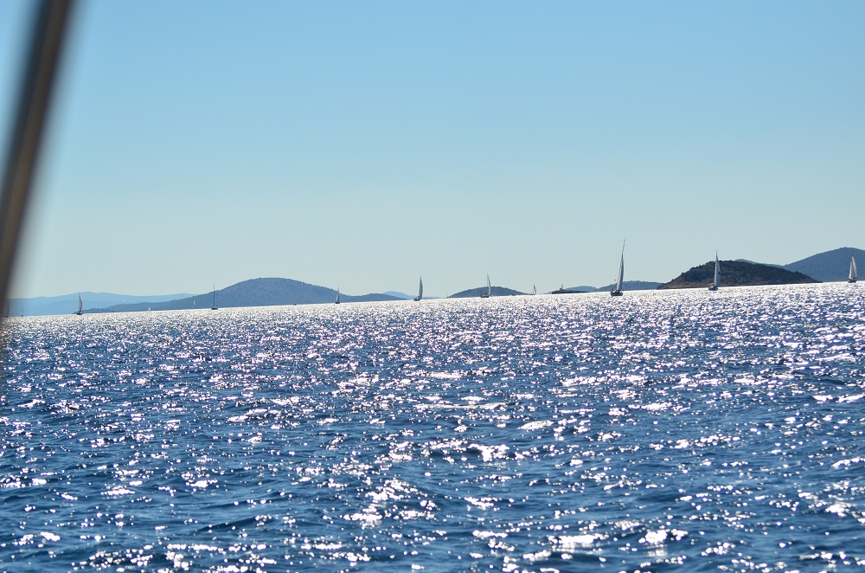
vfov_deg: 10.1
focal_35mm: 135
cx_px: 432
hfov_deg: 15.2
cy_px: 286
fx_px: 3237
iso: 450
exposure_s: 1/8000
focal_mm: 90
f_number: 4.5
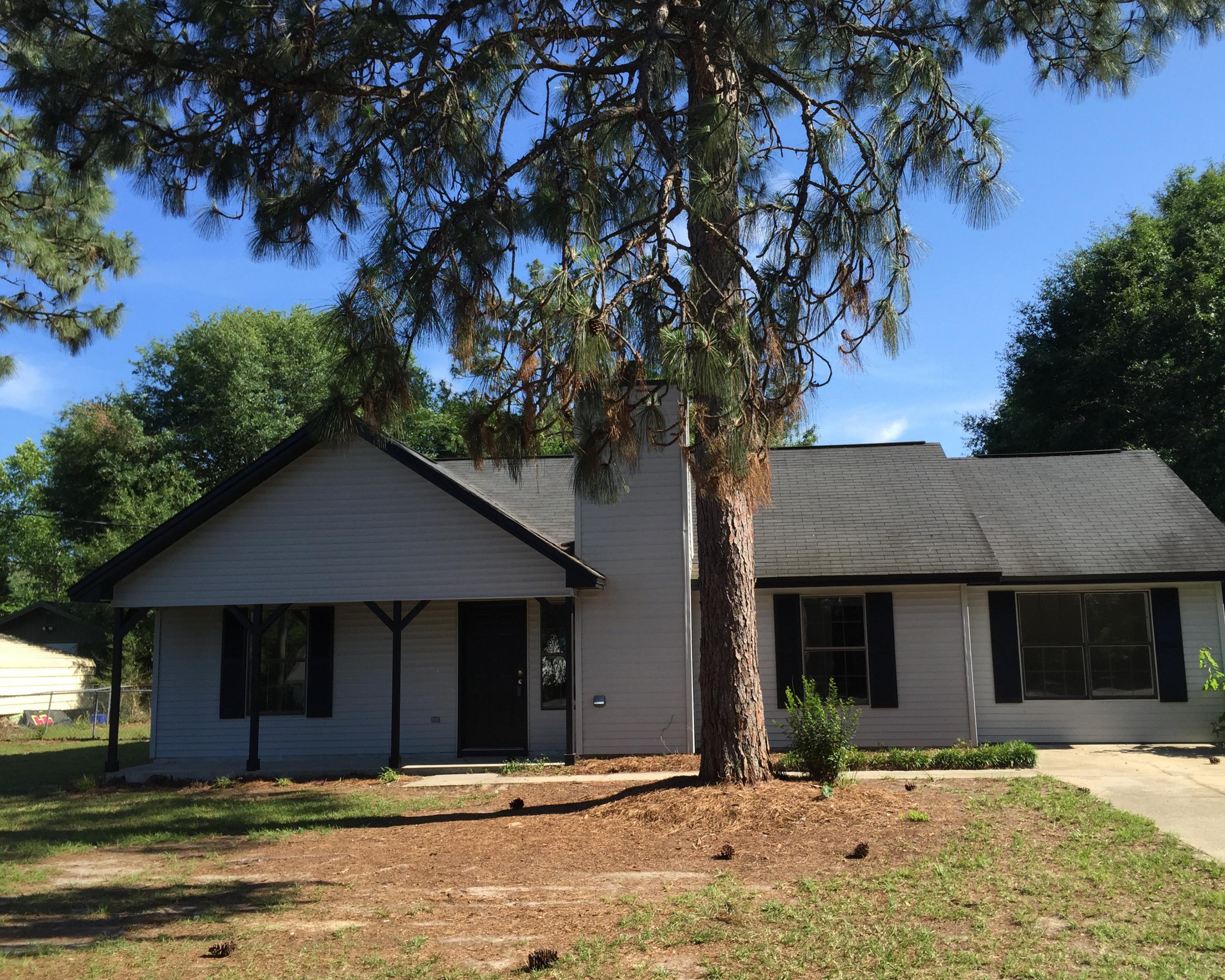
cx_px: 650
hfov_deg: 57.1
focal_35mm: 31
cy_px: 491
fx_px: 1124
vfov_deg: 47.1
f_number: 2.2
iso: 32
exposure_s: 1/920
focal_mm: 4.15
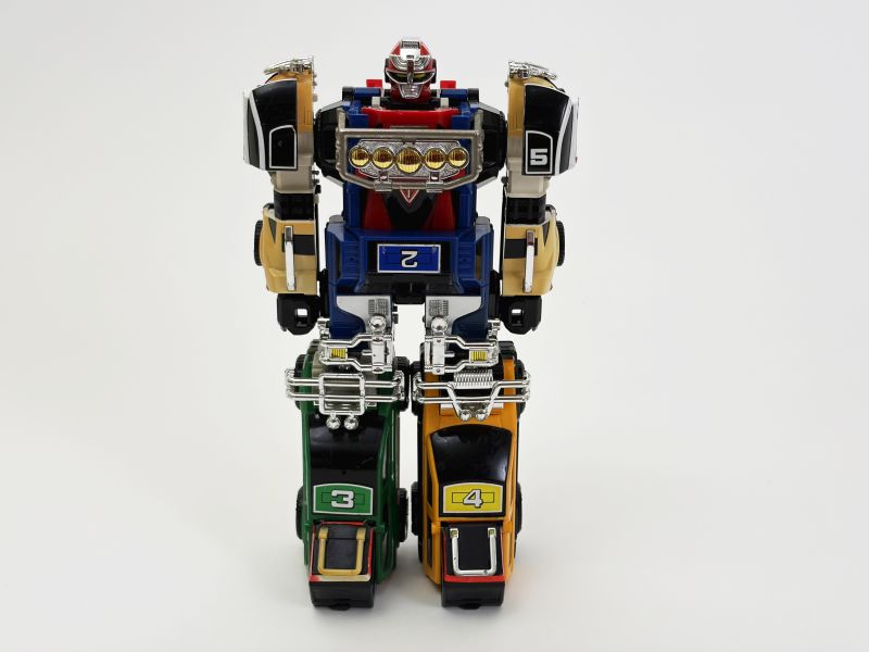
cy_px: 326
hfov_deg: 36.8
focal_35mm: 52
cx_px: 434
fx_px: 1305
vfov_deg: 28.0
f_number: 1.6
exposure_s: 1/146
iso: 25
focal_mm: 5.96
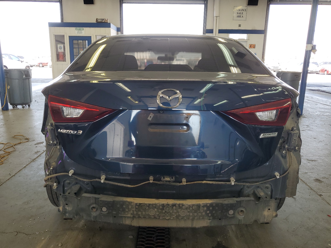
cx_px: 166
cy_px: 124
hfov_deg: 67.3
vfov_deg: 53.1
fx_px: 249
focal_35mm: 26
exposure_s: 1/156
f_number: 1.5
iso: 50
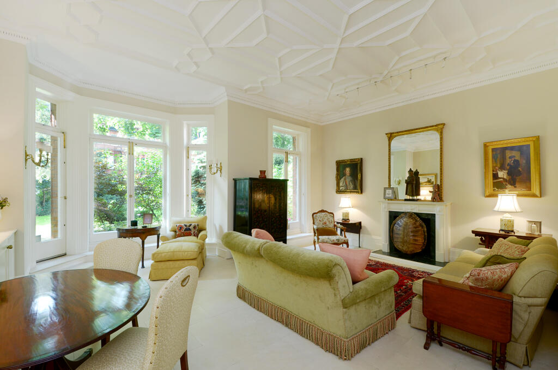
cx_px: 279
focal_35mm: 15
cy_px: 185
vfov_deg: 77.1
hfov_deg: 100.5
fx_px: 232
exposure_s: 1/2.5
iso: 125
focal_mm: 10
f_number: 9
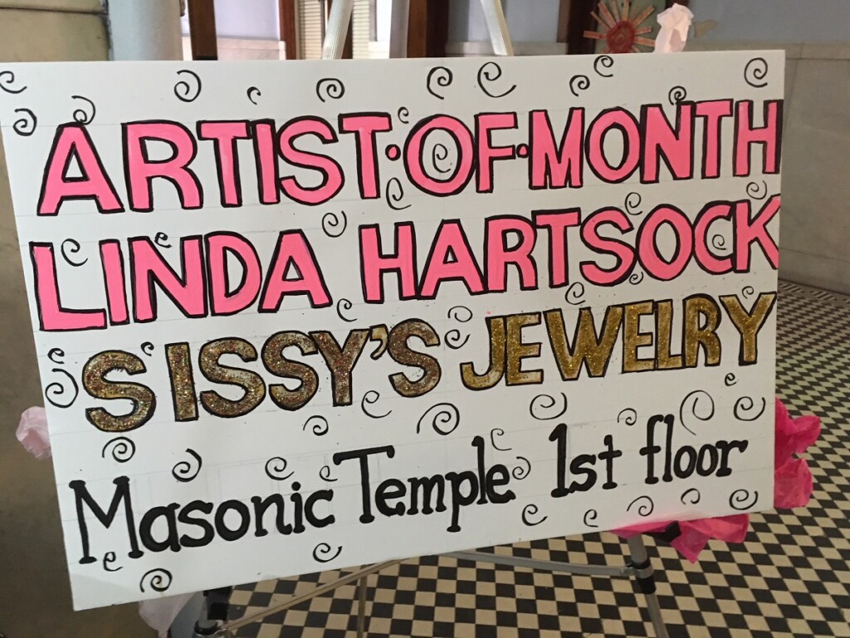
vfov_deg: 48.2
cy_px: 319
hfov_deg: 61.7
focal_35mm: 29
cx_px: 425
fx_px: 712
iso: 200
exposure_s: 1/24
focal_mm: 4.15
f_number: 2.2
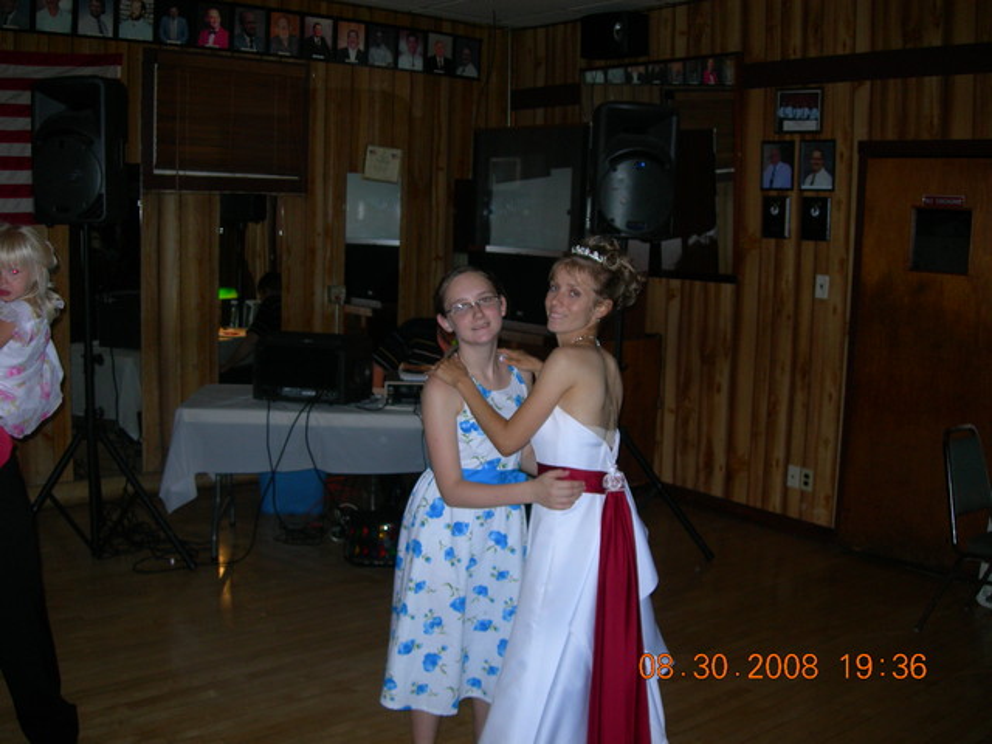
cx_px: 496
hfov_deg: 49.0
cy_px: 372
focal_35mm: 38
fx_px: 1089
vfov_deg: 37.7
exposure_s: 1/60.1
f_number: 2.8
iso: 103
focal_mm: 7.8
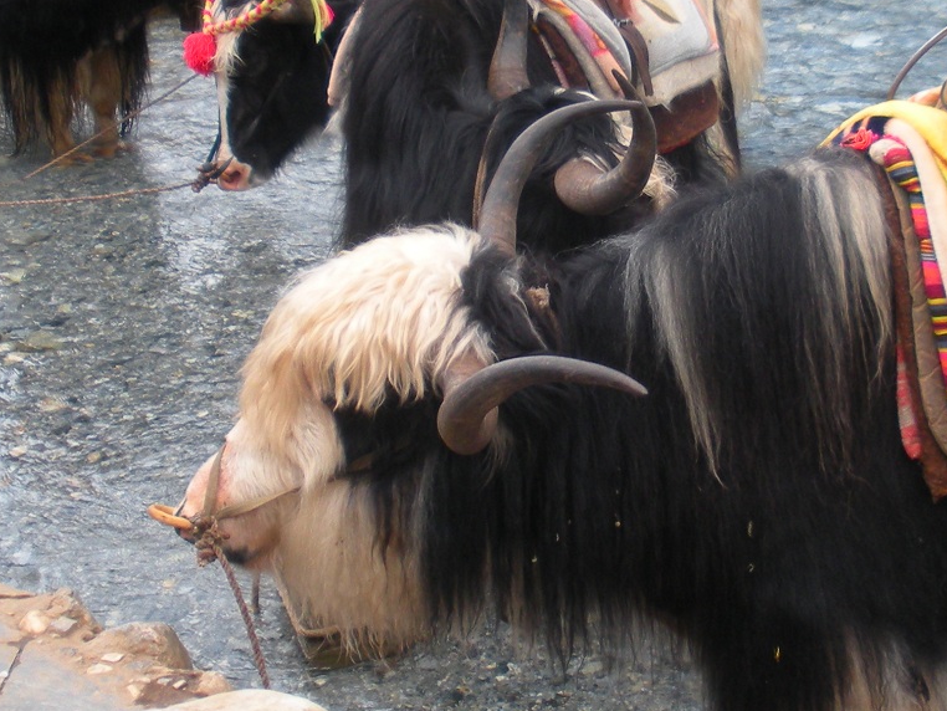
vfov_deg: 17.3
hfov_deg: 22.8
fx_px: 2326
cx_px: 681
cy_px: 242
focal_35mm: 85
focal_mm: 6.3
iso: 64
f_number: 3.5
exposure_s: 1/215
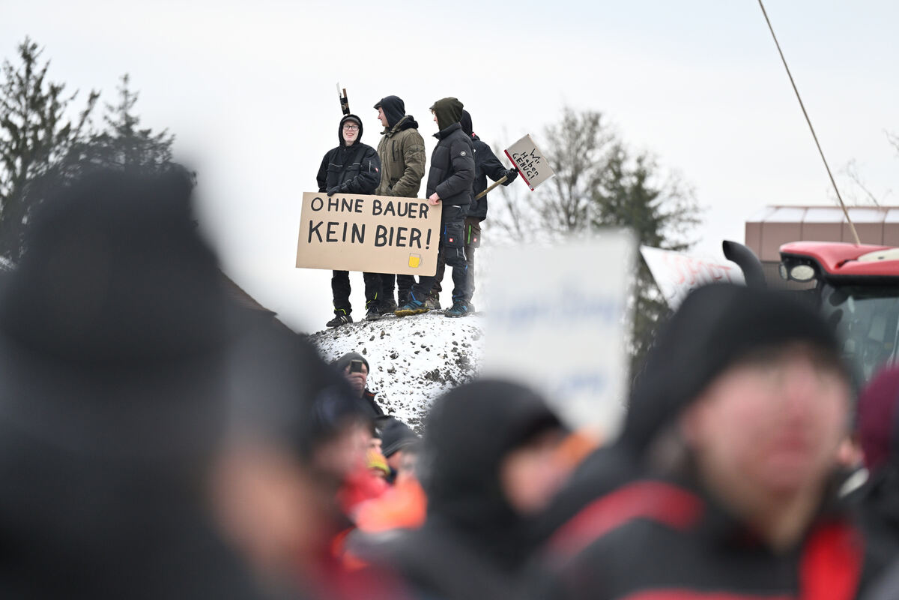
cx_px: 450
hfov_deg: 10.3
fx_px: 4994
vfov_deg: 6.9
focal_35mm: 200
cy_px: 300
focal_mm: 200
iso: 800
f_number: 2.8
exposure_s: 1/1600
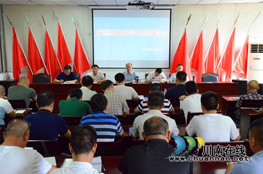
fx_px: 295
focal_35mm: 40
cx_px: 132
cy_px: 87
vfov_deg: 32.9
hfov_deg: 48.0
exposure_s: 1/250
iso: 6400
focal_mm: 27
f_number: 8
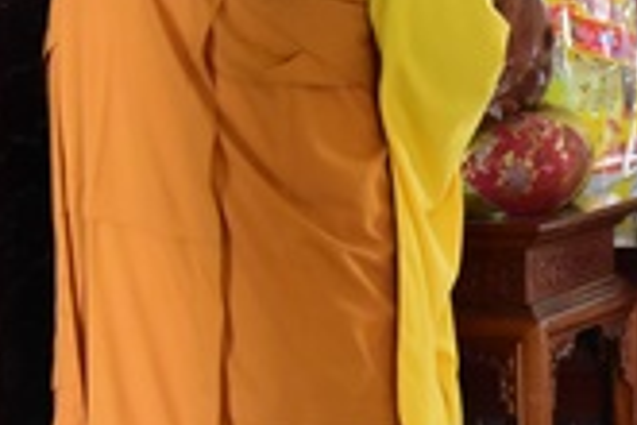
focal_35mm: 181
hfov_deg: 11.0
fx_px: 3202
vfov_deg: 7.6
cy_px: 77
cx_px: 927
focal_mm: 46
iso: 6400
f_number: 7.1
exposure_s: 1/100
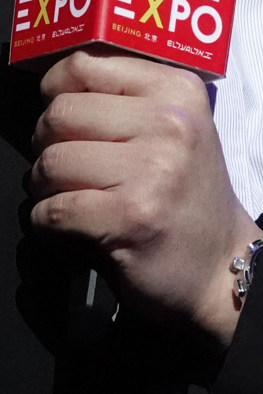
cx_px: 143
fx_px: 9632
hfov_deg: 1.6
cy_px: -271
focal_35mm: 879
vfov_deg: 2.3
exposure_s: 1/200
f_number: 4
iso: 2500
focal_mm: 60.29
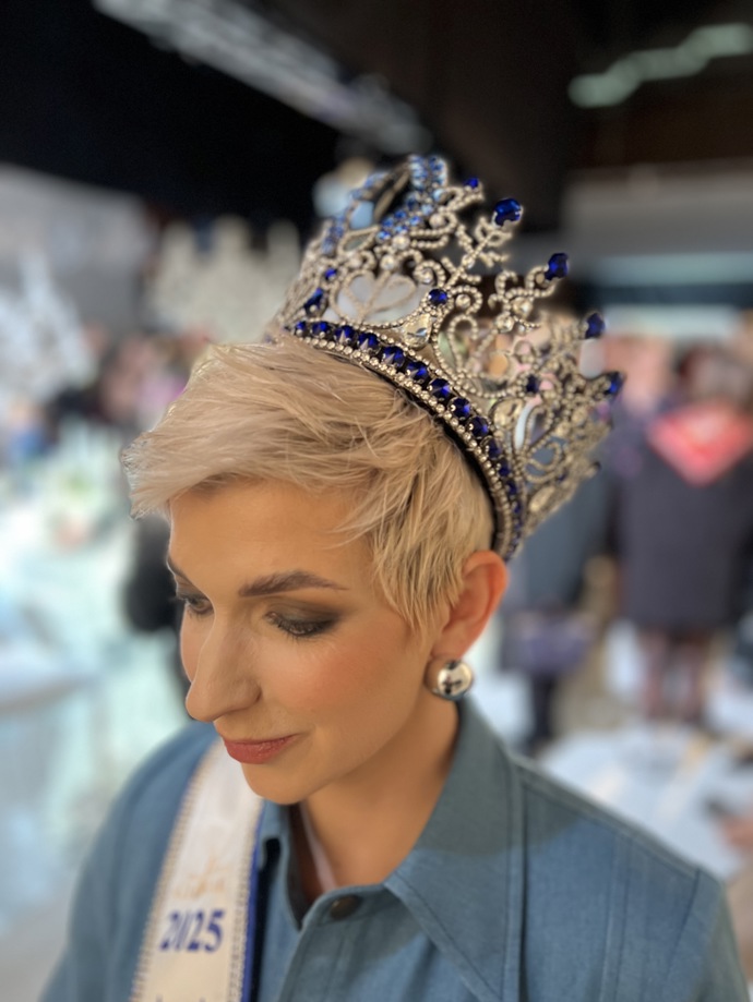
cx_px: 376
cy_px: 501
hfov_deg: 53.1
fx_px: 754
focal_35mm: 26
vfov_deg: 67.3
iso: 250
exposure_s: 1/50
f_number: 1.5
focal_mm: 5.7
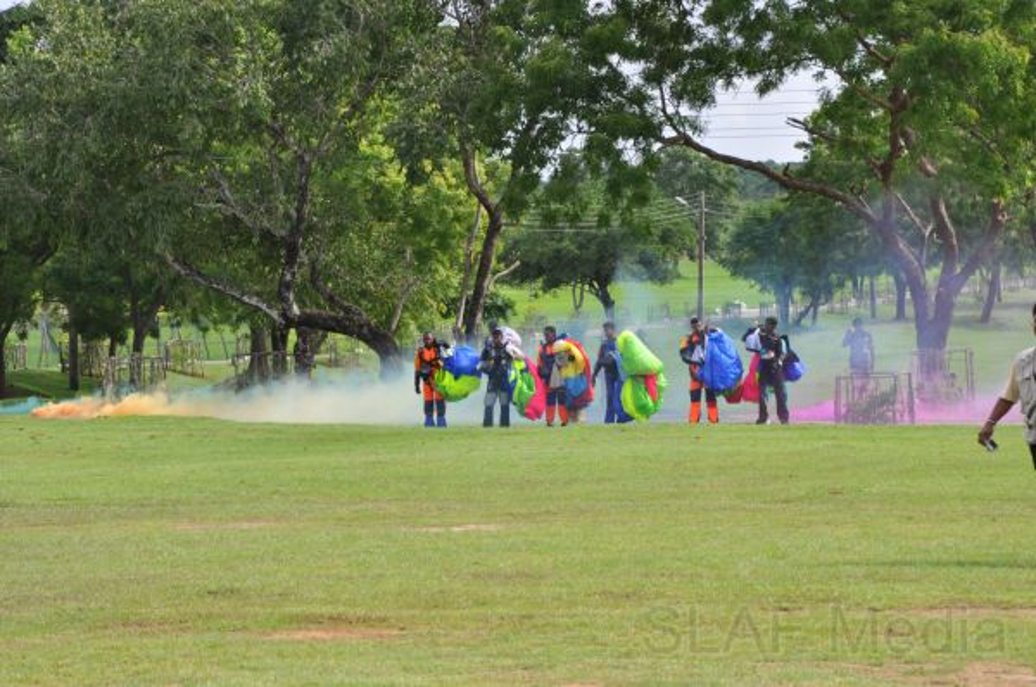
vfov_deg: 8.7
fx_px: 4525
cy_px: 344
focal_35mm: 158
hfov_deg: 13.1
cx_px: 518
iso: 200
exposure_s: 1/125
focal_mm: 105
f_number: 13
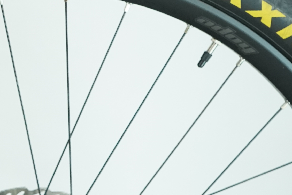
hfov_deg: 17.8
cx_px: -122
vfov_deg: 13.0
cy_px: 59
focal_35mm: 105
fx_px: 852
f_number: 5.6
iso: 1600
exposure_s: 1/200
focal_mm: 30
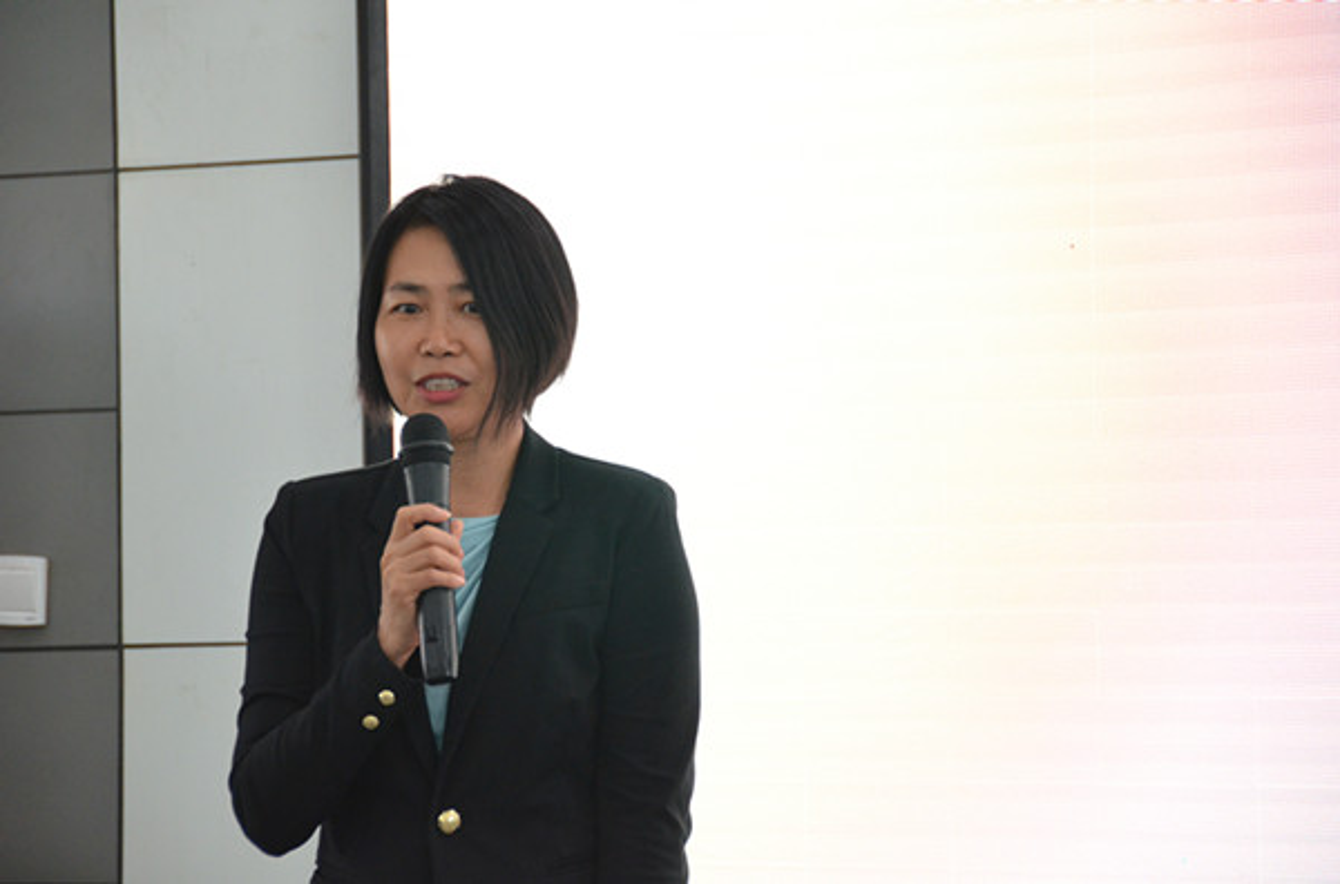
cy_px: 442
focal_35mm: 168
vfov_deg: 8.1
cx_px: 670
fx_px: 6234
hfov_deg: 12.3
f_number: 5.3
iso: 2000
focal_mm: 112
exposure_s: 1/40
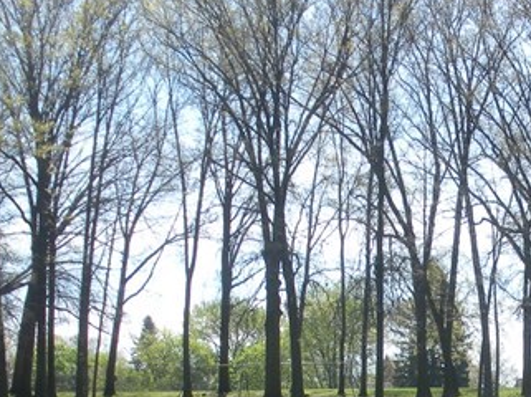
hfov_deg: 16.4
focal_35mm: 115
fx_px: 1762
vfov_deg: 12.5
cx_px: 652
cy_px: 480
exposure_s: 1/462
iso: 64
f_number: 3.5
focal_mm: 6.3
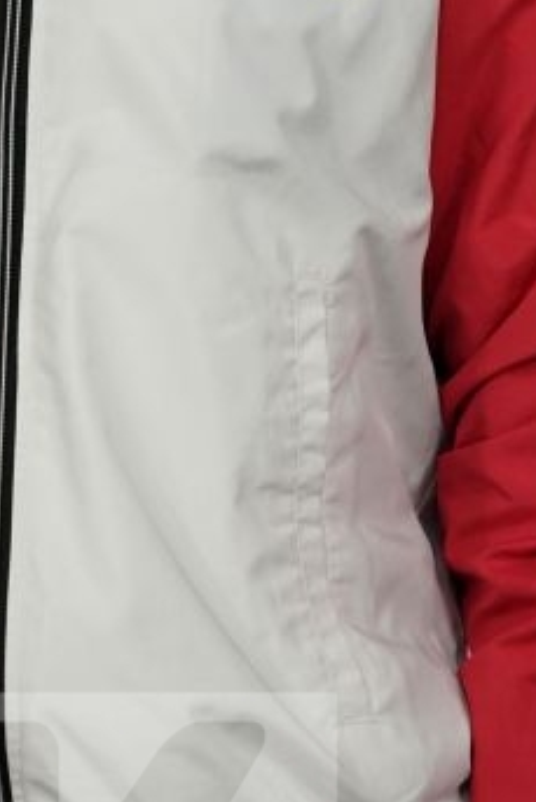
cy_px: 75
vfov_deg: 1.5
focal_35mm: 1398
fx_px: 31188
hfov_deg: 1.0
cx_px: 119
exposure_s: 1/500
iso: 2500
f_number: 2.8
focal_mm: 400
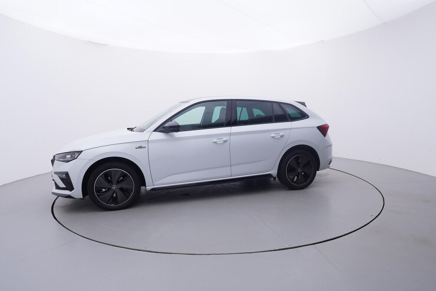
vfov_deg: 56.2
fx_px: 273
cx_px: 218
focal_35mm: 22
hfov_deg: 77.3
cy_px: 146
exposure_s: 1/80
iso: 200
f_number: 5
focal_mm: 15
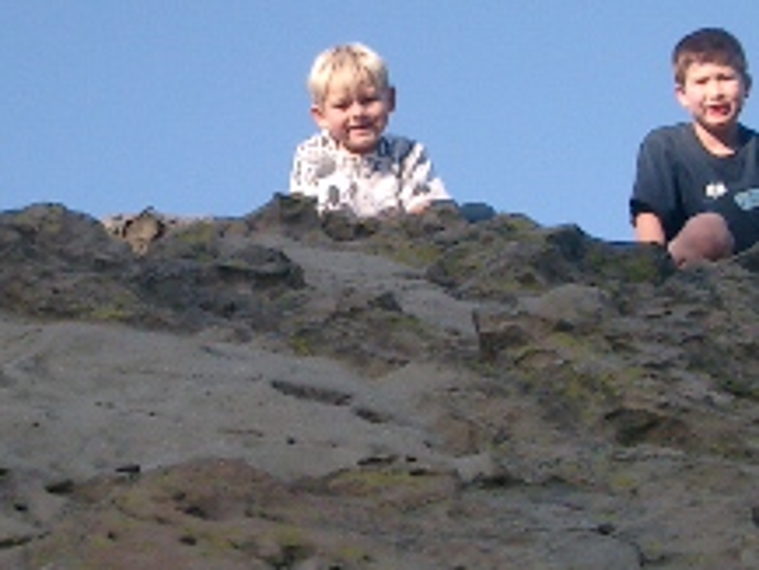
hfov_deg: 18.0
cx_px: 297
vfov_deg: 13.6
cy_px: 248
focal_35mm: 109
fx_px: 2391
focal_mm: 7.6
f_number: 5
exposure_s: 1/400
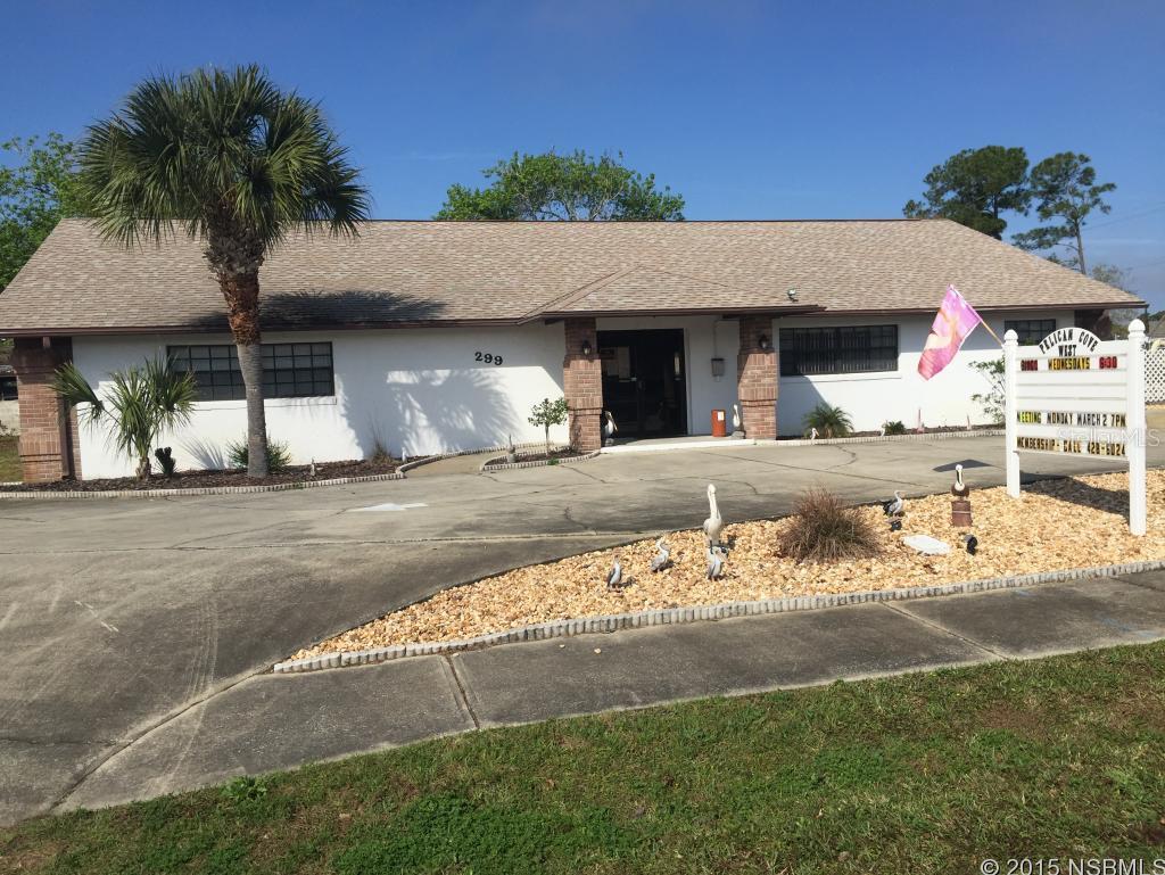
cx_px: 582
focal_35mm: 29
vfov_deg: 48.3
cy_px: 438
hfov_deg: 61.6
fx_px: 976
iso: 32
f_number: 2.2
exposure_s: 1/3300
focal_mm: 4.15
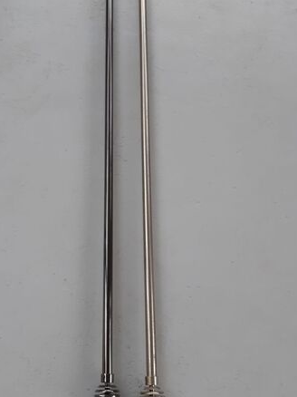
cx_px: 128
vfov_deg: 49.0
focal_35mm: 38
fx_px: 435
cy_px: 188
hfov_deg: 37.6
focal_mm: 3.92
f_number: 1.7
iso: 80
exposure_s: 1/50
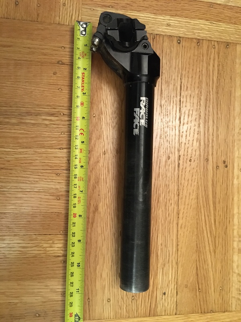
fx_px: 269
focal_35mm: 29
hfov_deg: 48.2
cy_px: 161
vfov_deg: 61.7
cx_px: 120
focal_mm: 4.15
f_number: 2.2
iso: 320
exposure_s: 1/15
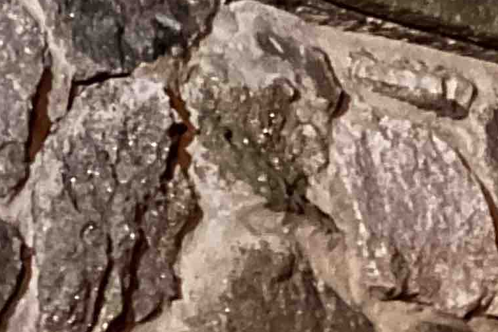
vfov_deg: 3.2
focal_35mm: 428
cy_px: -614
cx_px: 357
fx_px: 5921
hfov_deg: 4.8
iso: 1000
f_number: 2.8
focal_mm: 9
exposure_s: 1/8
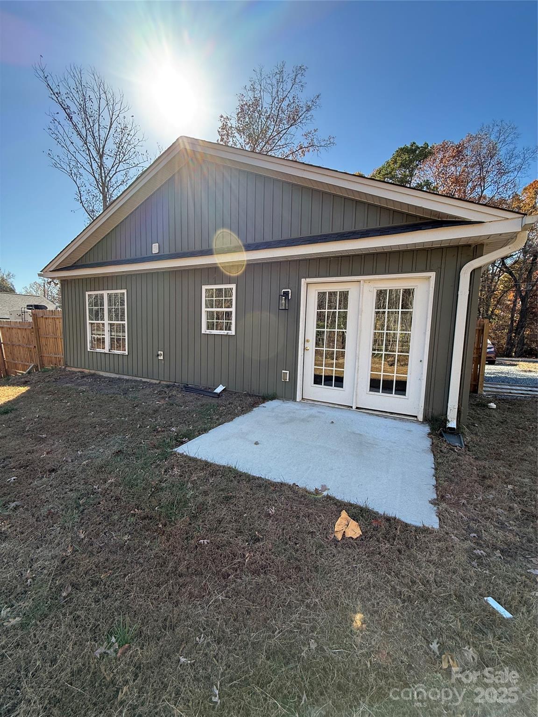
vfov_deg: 102.1
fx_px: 290
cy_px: 358
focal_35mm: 14
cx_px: 269
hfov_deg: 85.7
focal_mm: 2.22
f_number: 2.2
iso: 50
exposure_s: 1/408
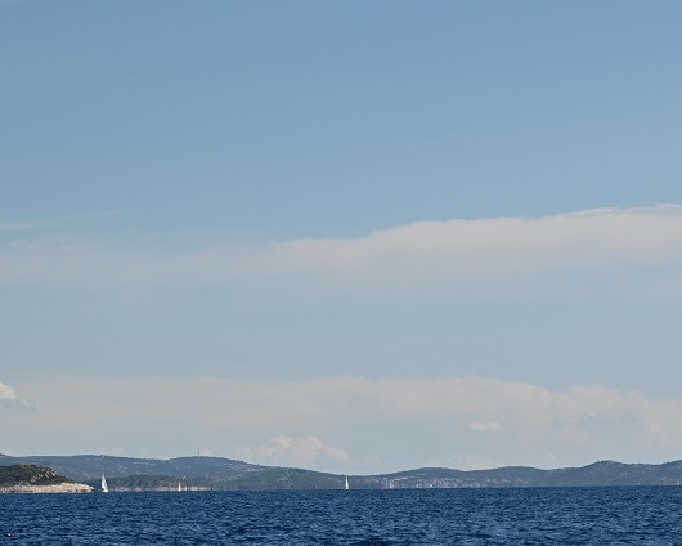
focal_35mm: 186
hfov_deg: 10.3
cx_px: 669
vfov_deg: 8.3
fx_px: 3754
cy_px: 504
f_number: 4.5
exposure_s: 1/5000
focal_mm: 70
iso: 250
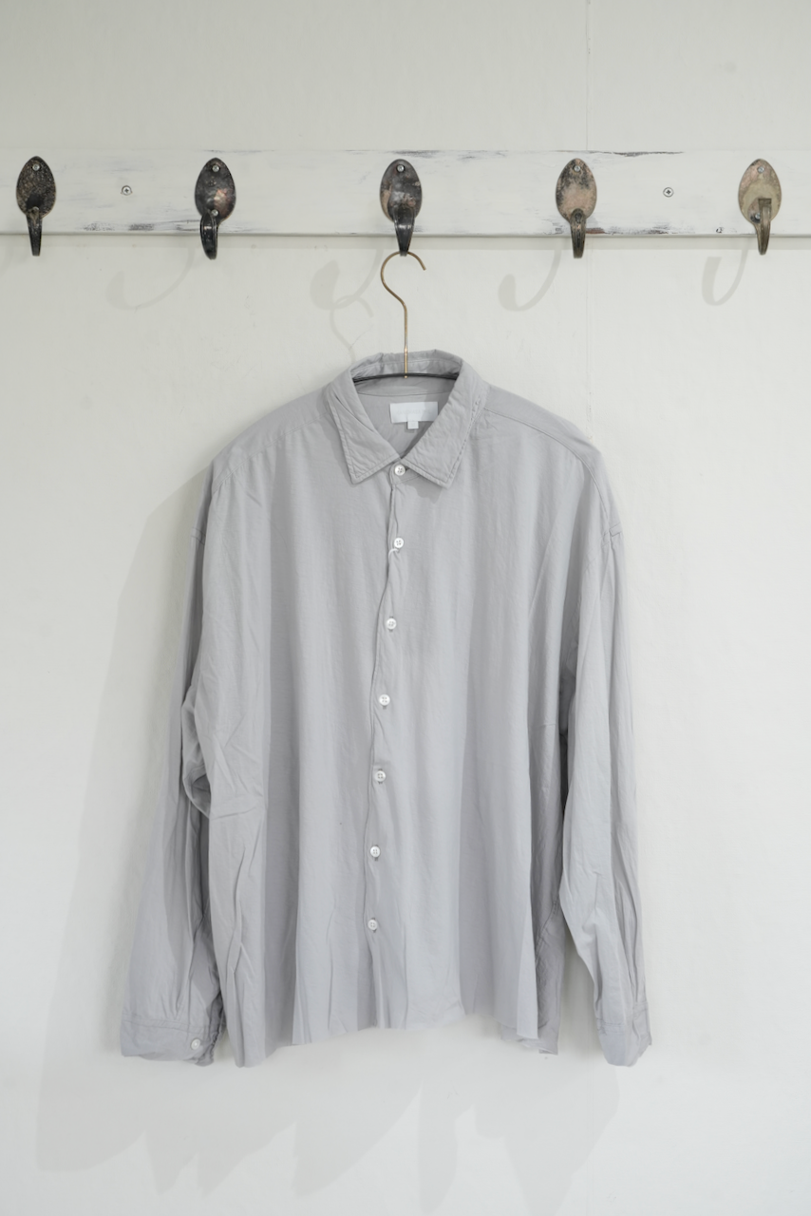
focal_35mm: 64
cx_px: 406
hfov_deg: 21.3
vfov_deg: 31.4
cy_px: 608
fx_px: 2161
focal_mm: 64
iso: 800
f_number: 8
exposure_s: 1/40
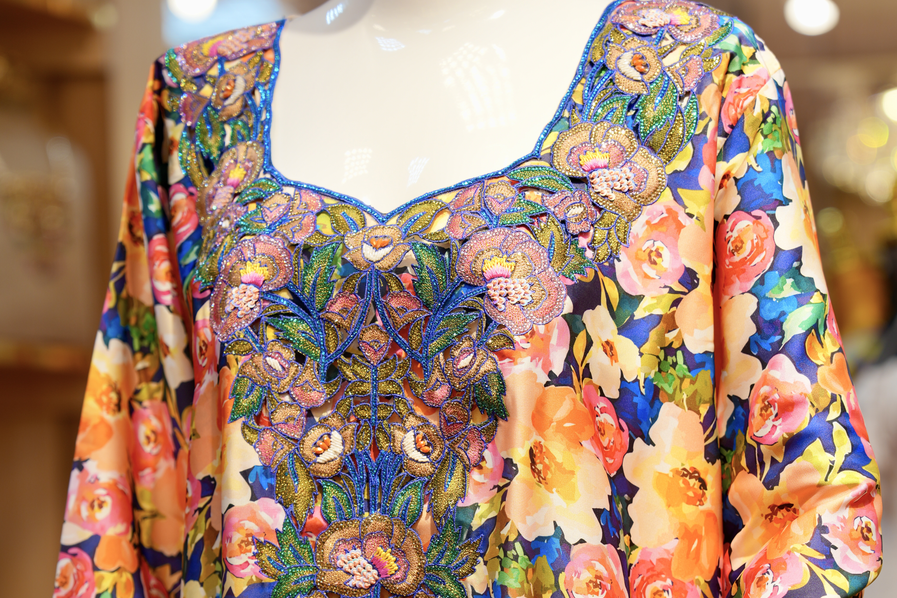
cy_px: 601
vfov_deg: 12.3
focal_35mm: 110
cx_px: 459
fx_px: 2741
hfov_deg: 18.6
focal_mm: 70
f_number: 2.8
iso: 100
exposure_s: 1/100
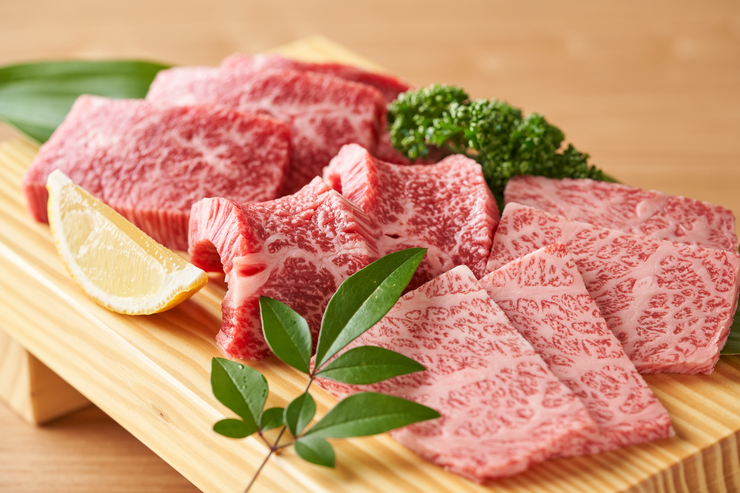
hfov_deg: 22.6
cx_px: 370
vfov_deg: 15.2
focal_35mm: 90
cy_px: 246
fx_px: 1850
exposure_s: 1/125
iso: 100
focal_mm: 90
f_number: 5.6
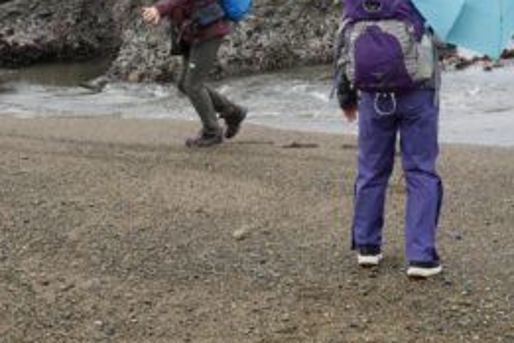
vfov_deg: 13.2
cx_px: 453
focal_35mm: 102
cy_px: -22
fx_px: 1456
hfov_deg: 19.7
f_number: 5.6
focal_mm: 25
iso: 200
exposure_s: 1/100
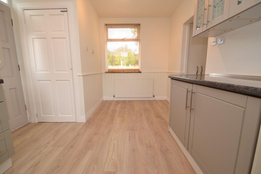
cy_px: 87
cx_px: 130
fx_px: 109
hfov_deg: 100.4
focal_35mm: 15
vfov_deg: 77.3
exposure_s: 1/80
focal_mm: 10
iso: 400
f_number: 4.5
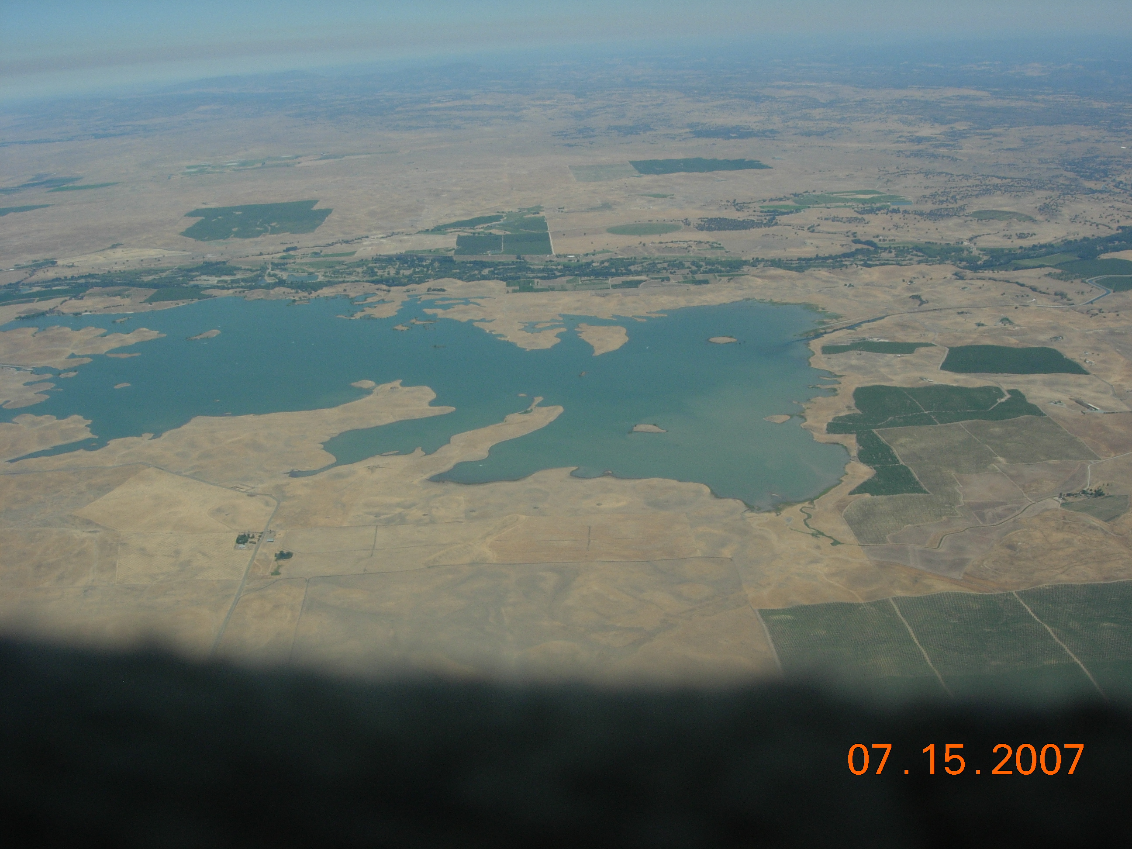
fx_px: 1243
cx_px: 566
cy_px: 424
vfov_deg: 37.7
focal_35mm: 38
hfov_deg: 49.0
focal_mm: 7.8
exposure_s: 1/861
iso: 64
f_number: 4.8
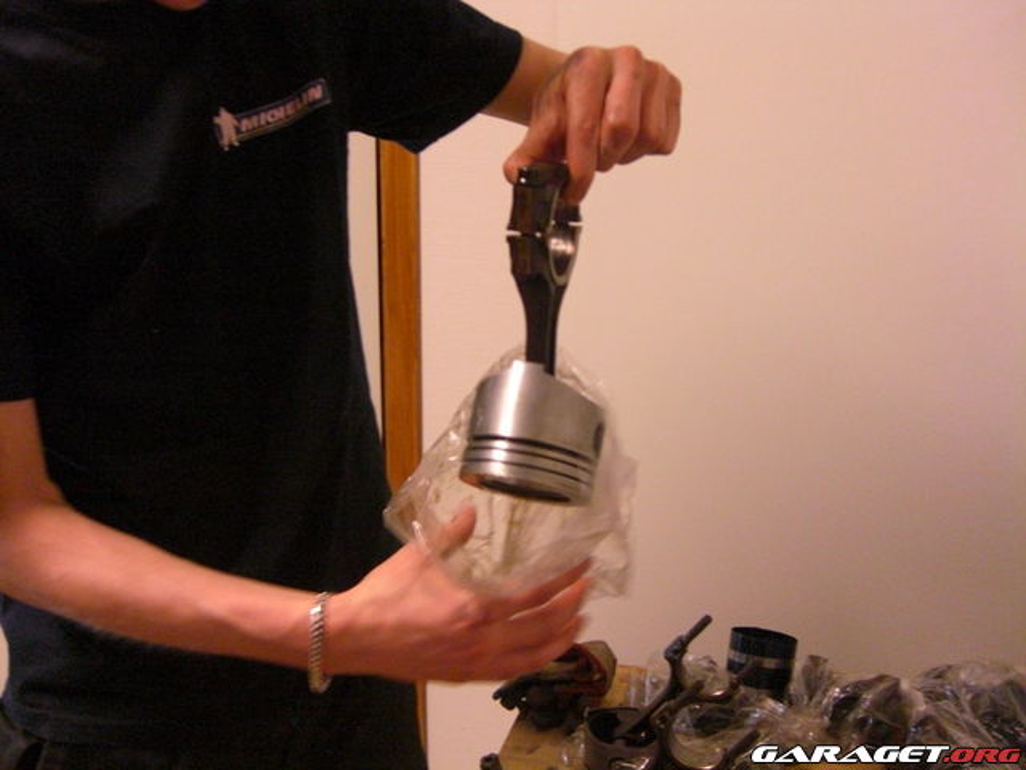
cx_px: 513
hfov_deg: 49.0
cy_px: 385
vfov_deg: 37.7
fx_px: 1126
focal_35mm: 38
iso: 800
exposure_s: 1/60
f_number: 2.8
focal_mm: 7.9
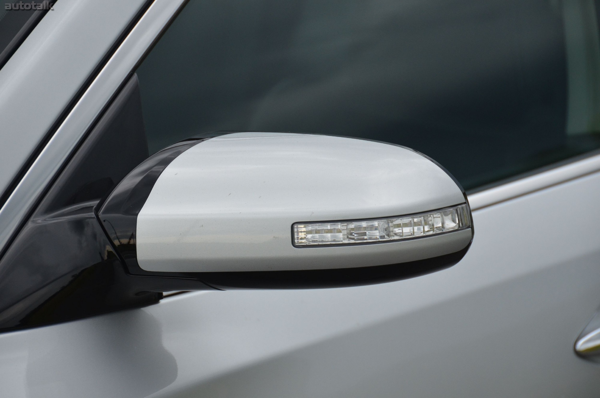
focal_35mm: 195
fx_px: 3243
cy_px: 199
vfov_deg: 7.0
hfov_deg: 10.6
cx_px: 300
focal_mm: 130
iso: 800
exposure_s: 1/800
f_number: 5.6
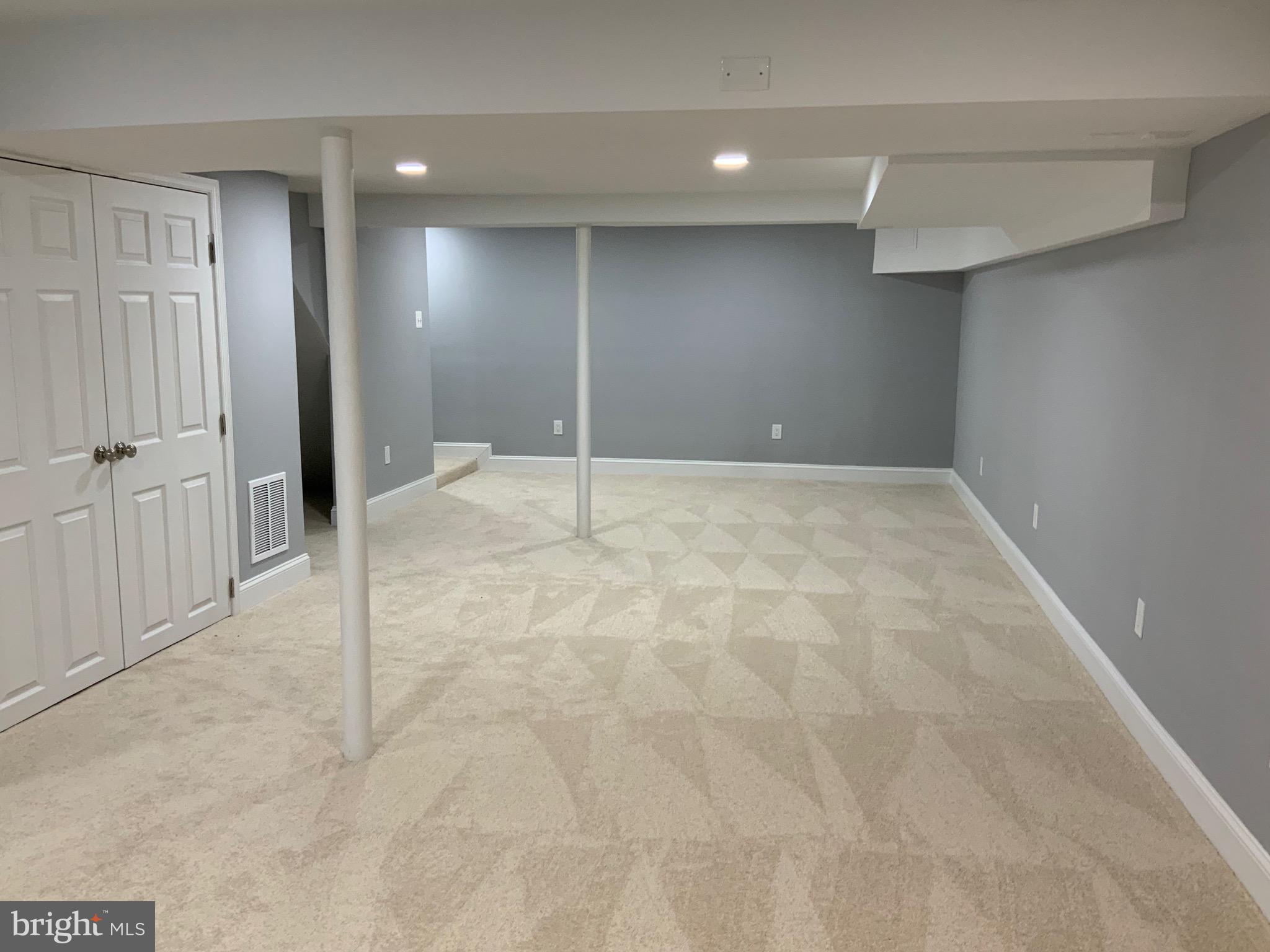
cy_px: 476
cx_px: 635
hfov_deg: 61.7
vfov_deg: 48.2
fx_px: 1064
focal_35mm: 29
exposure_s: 1/60
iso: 100
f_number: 1.8
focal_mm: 3
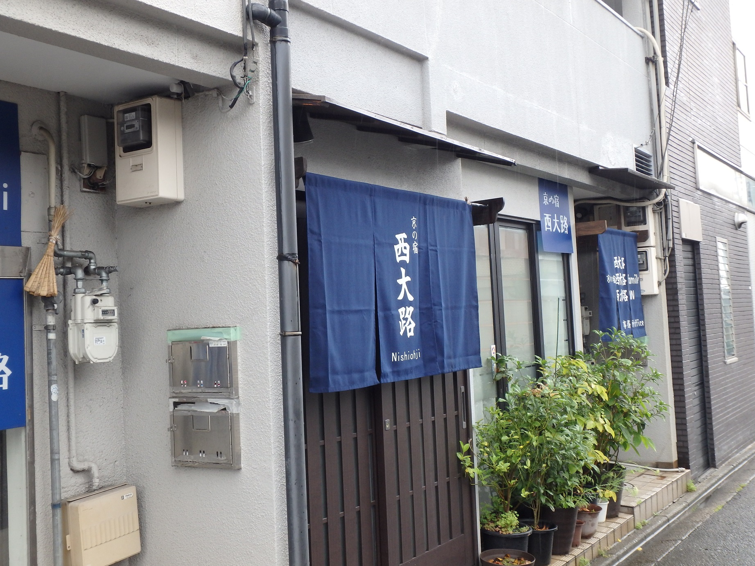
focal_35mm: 39
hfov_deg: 47.9
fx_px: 851
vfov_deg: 36.8
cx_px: 378
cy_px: 283
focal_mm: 6.9
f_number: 5.1
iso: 200
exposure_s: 1/50
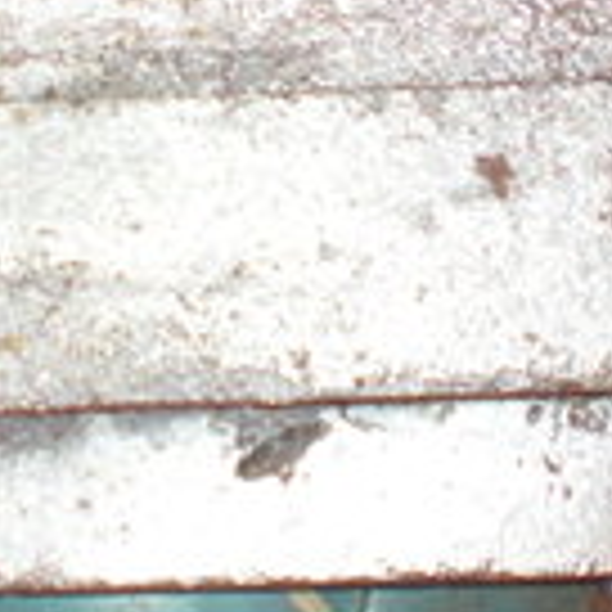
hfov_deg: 17.4
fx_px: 1980
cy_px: 180
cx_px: 99
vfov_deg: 17.5
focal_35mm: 99
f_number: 3.1
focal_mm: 6.3
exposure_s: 1/2
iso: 400
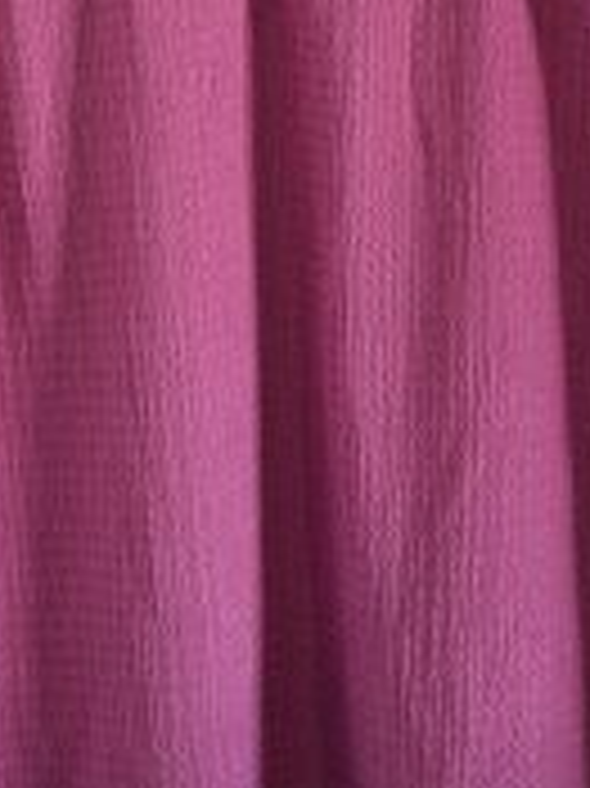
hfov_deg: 14.1
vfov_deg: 18.5
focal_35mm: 105
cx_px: 203
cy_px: 99
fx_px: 2389
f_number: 1.8
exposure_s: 1/30
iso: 320
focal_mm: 5.54
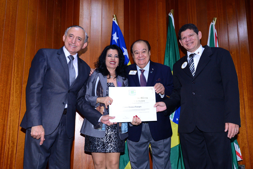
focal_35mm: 35
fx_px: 246
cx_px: 126
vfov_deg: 37.9
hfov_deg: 54.4
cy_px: 84
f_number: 5
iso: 1600
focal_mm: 35
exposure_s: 1/125
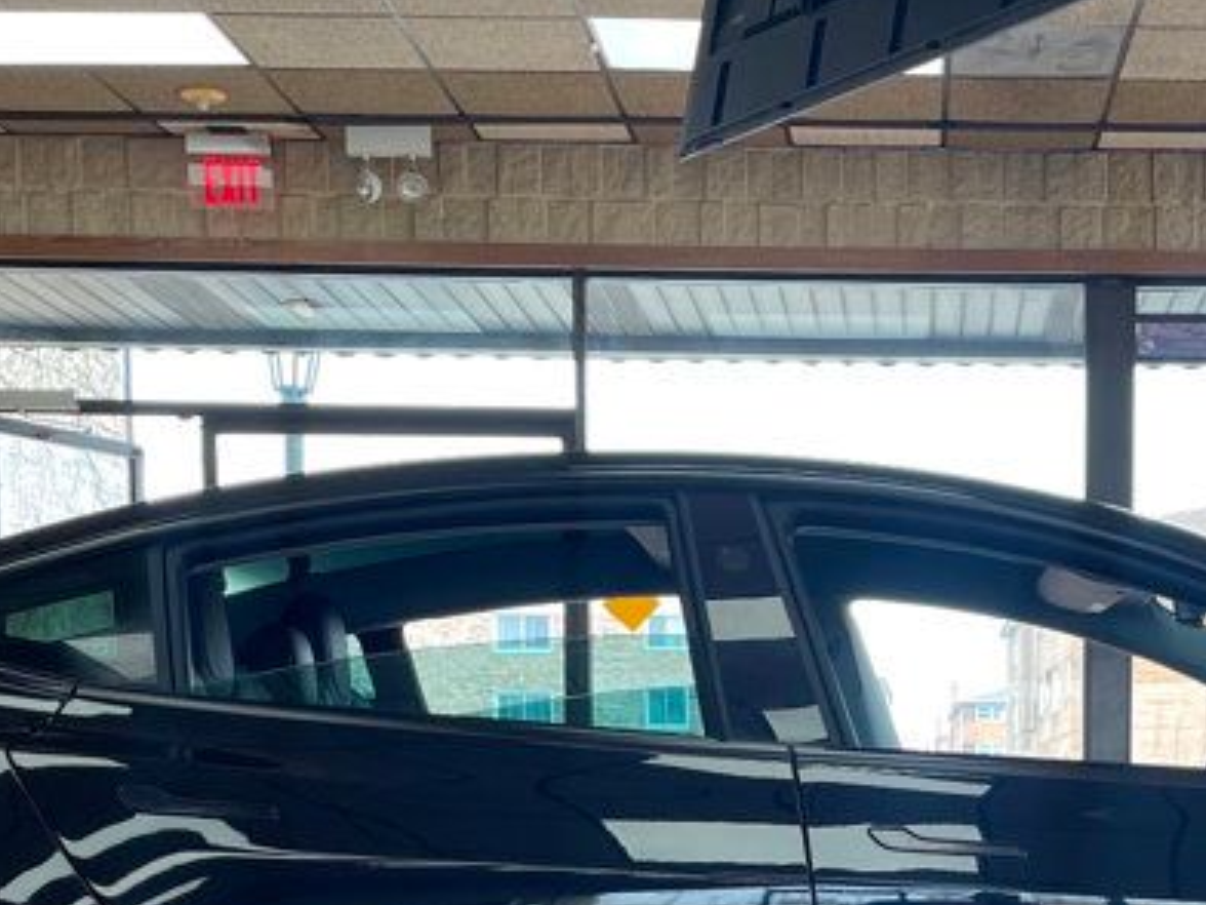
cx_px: 969
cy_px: 1000
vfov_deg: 20.6
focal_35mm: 68
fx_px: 2369
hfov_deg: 28.0
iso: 32
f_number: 1.6
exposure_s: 1/120
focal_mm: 4.2
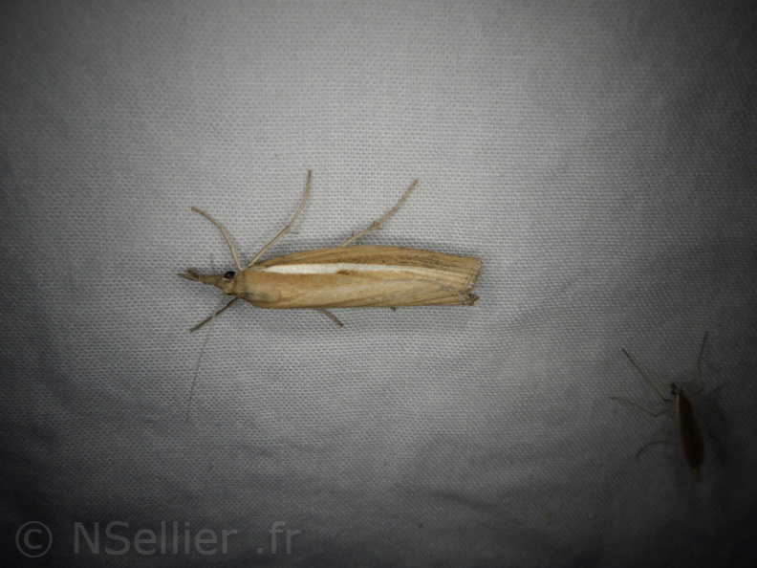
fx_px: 744
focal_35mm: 34
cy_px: 284
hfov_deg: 54.0
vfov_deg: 41.8
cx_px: 378
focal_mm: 6.1
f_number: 4.6
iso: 125
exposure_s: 1/800
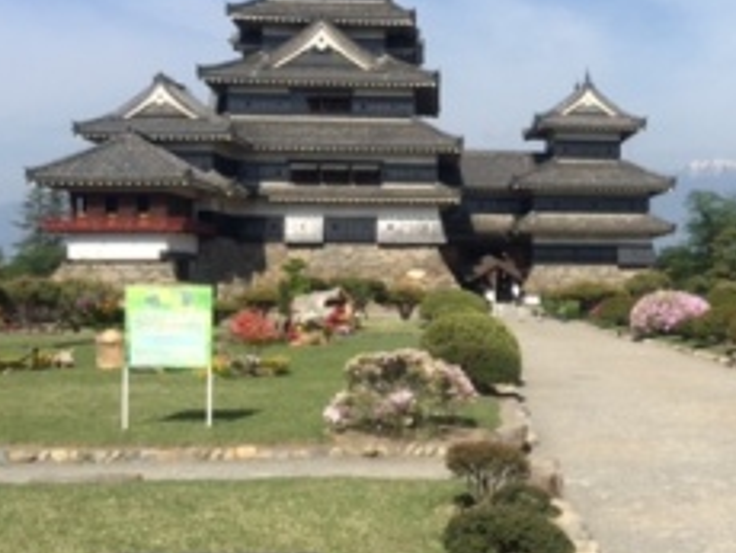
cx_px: 621
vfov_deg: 23.3
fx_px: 1341
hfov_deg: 29.8
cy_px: 273
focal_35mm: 63
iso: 32
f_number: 2.2
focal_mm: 4.15
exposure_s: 1/2326
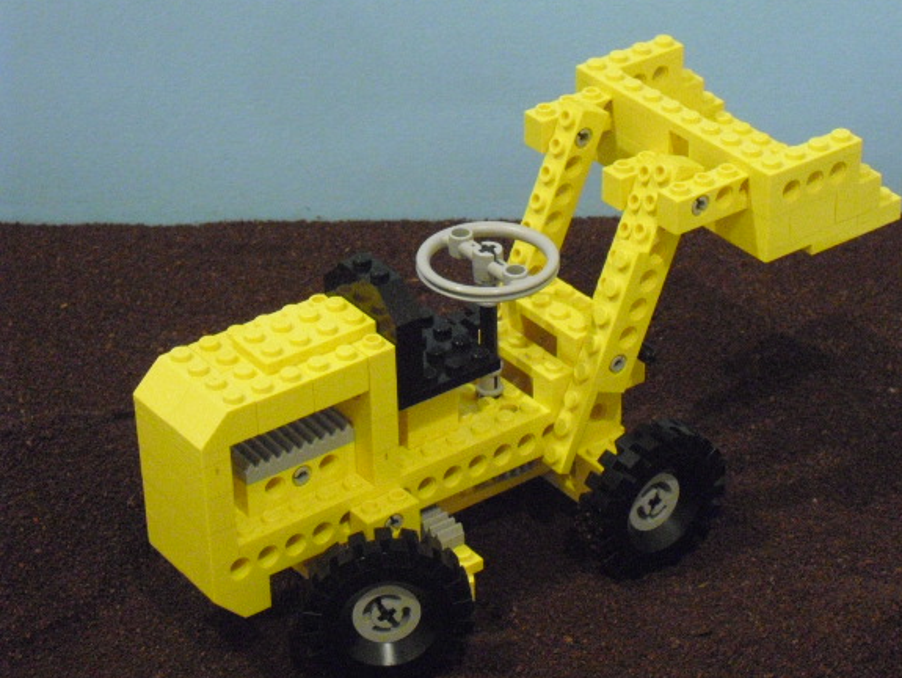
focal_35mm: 99
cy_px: 341
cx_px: 500
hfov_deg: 19.8
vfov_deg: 15.0
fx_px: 2581
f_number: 5.1
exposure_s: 1/13
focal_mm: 15.7
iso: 800
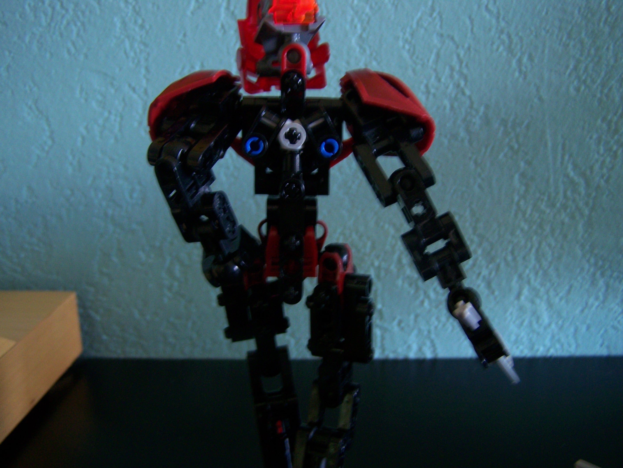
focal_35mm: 38
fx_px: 684
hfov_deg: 48.9
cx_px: 312
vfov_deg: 37.8
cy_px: 234
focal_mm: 6.3
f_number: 2.8
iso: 160
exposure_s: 1/8
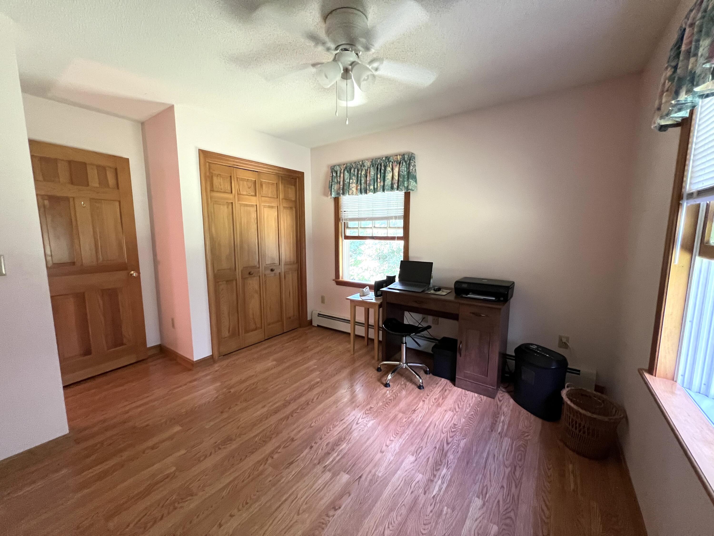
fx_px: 268
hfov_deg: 106.2
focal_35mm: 13
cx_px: 357
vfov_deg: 89.9
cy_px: 268
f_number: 1.8
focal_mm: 1.57
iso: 320
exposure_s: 1/60
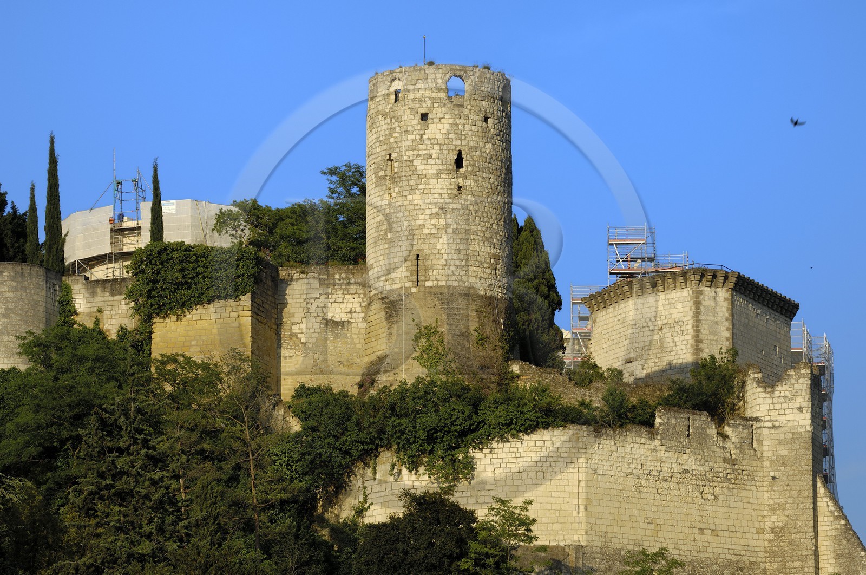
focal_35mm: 180
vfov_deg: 7.6
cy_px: 288
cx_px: 433
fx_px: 4324
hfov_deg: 11.4
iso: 100
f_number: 7.6
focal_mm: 120
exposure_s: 1/200
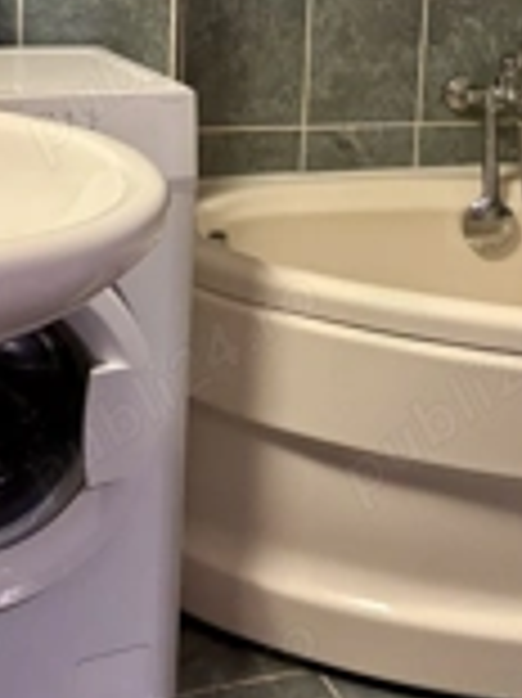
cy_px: 117
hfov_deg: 21.8
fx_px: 1349
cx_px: 328
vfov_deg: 28.2
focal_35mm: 67
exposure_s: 1/33
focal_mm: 5.96
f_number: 1.6
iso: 500
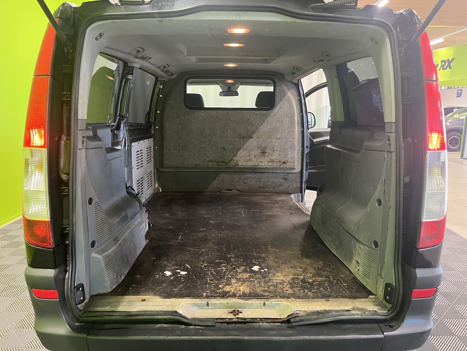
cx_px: 234
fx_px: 351
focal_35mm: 26
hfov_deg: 67.3
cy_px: 176
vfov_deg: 53.1
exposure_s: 1/60
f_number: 1.6
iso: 500
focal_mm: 5.1
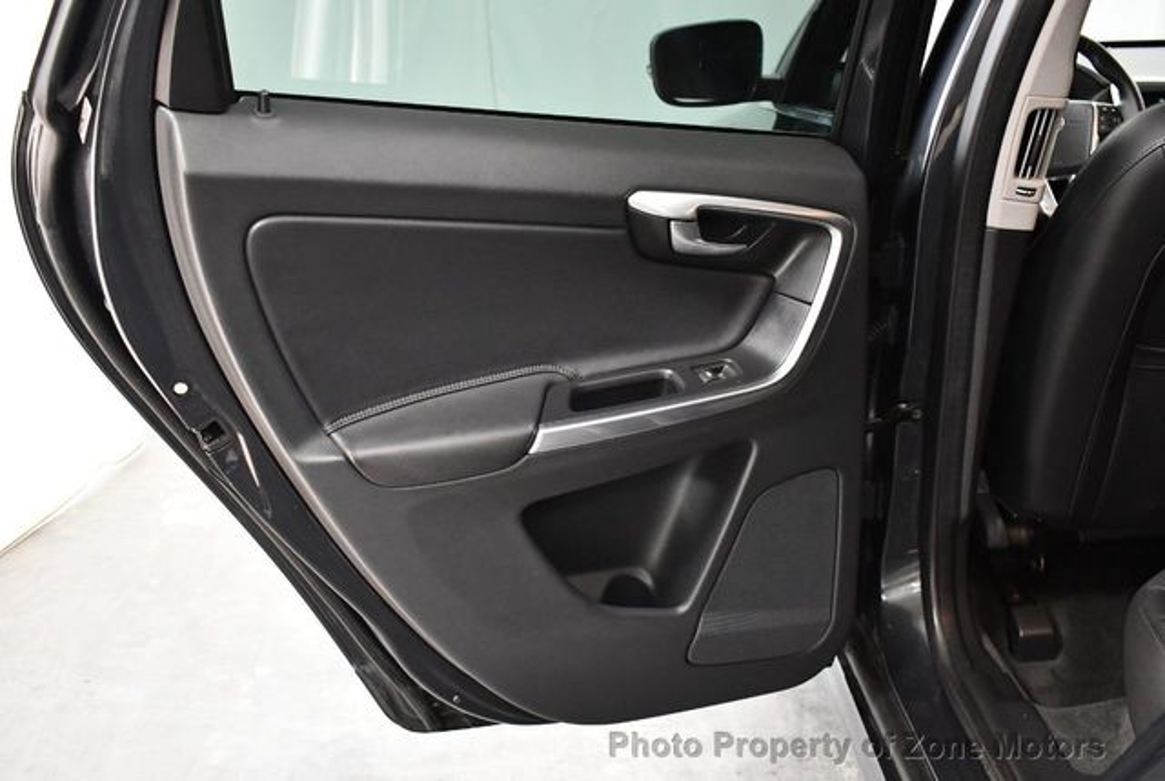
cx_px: 582
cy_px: 390
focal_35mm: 36
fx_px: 1167
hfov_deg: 53.1
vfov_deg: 37.0
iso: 3200
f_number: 3.5
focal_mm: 18
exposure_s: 1/80
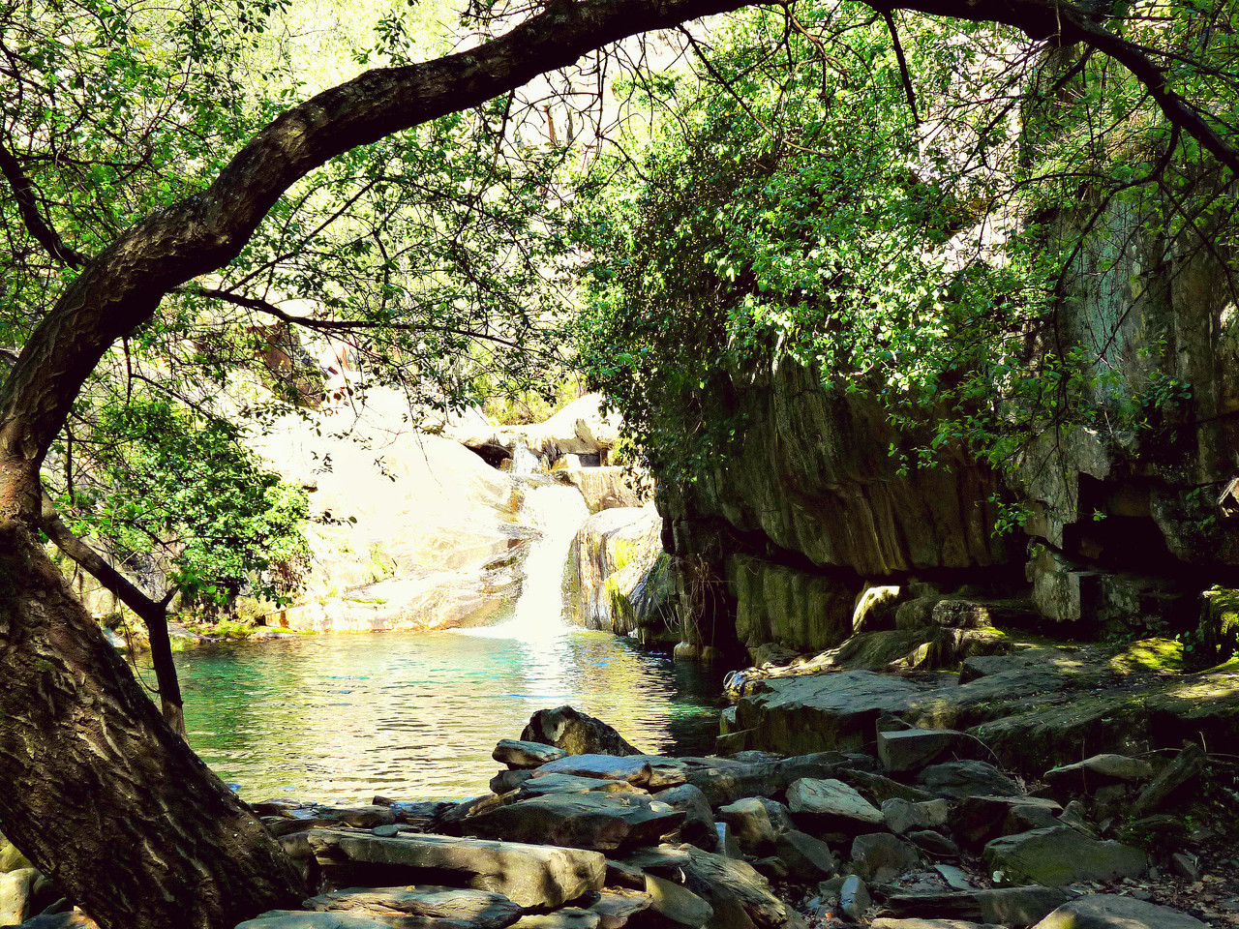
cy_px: 464
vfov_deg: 31.5
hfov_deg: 41.2
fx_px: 1646
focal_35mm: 46
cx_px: 620
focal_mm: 8.2
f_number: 3.6
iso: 125
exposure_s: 1/125
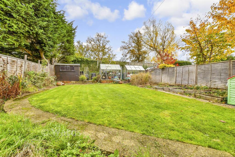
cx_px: 118
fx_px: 163
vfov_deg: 51.3
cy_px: 78
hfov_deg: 71.5
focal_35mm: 25
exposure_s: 1/50
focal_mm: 17
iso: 160
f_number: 8
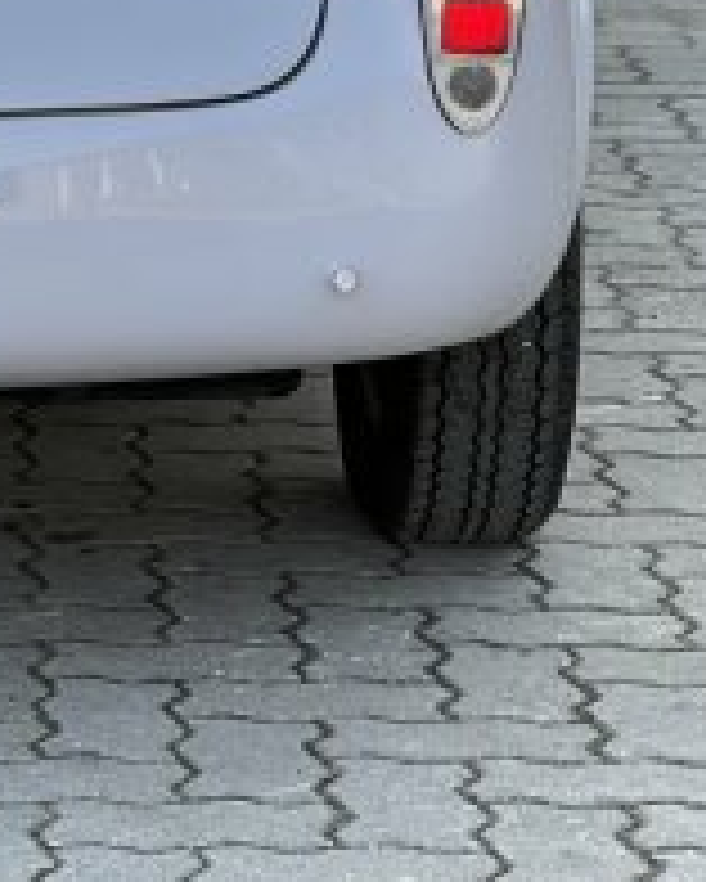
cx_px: -279
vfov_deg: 9.4
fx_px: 5324
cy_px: -140
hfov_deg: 7.5
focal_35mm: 204
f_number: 2.2
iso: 25
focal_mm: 7.5
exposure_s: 1/121
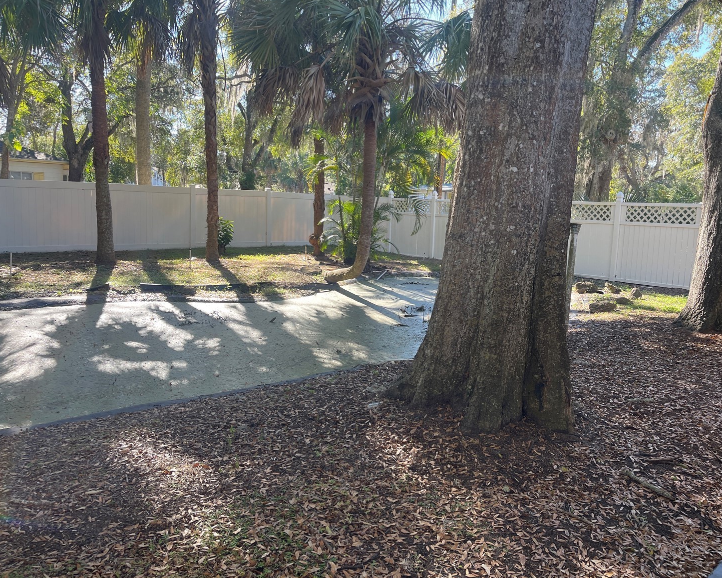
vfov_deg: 53.2
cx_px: 389
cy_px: 280
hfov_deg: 64.0
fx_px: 577
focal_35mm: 27
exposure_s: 1/382
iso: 32
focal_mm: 5.1
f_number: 1.6
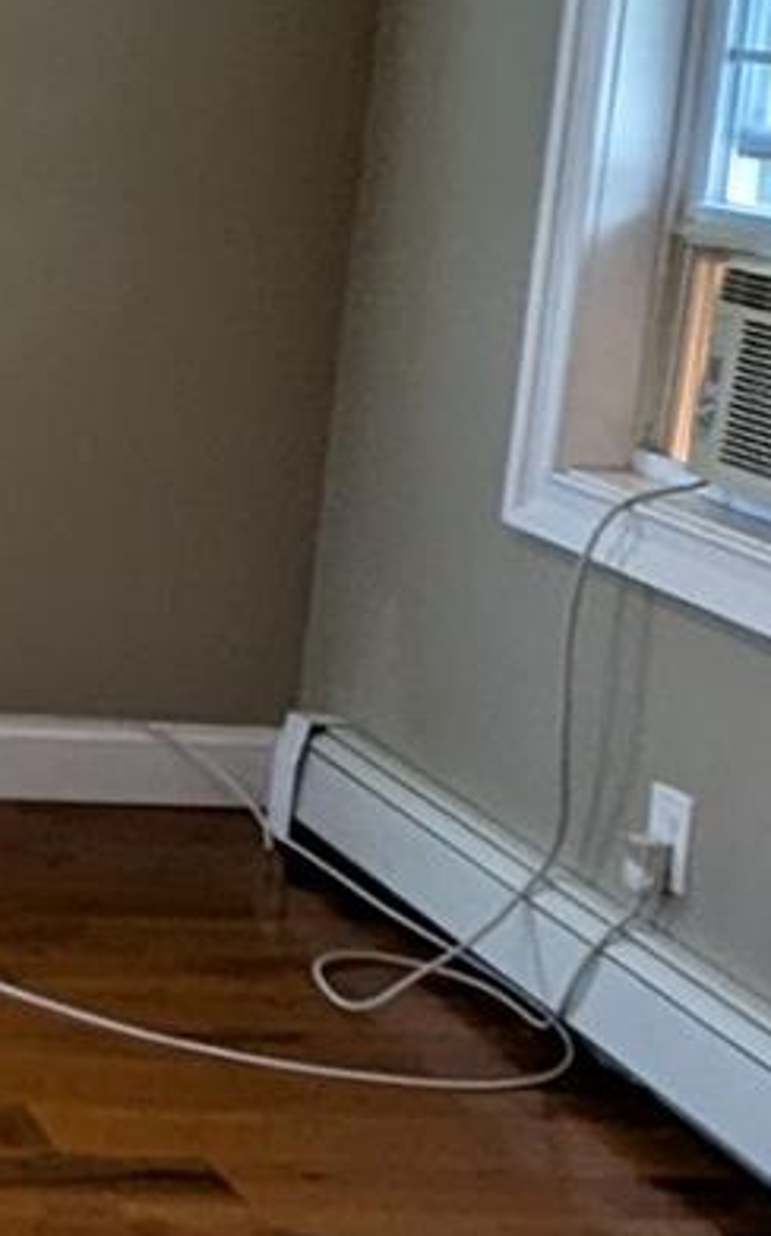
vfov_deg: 28.4
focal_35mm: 72
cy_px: 386
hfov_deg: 13.0
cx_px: -1153
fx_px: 2423
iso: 88
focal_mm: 1.95
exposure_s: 1/120
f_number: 2.2
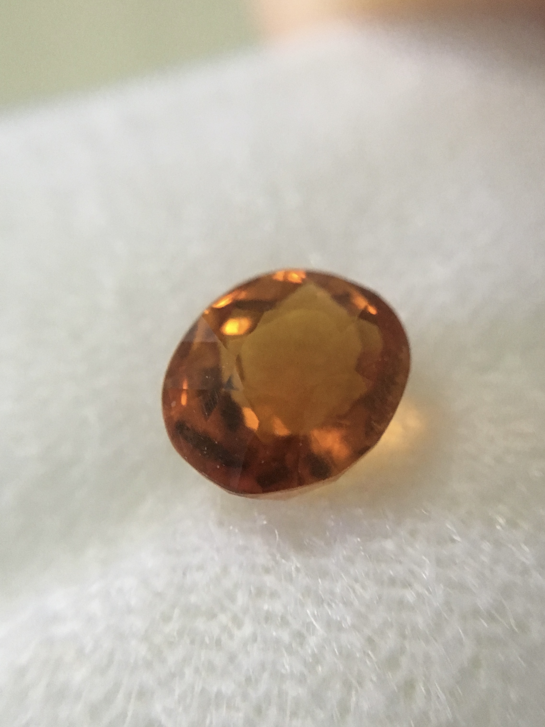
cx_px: 272
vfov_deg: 61.7
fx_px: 609
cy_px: 364
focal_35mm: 29
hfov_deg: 48.2
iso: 200
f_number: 2.2
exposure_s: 1/30
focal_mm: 4.15
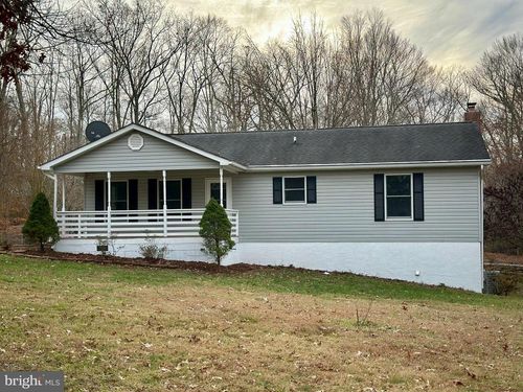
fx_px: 725
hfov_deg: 39.7
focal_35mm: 48
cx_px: 262
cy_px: 196
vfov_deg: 30.3
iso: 80
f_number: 1.78
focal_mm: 6.86
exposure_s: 1/254
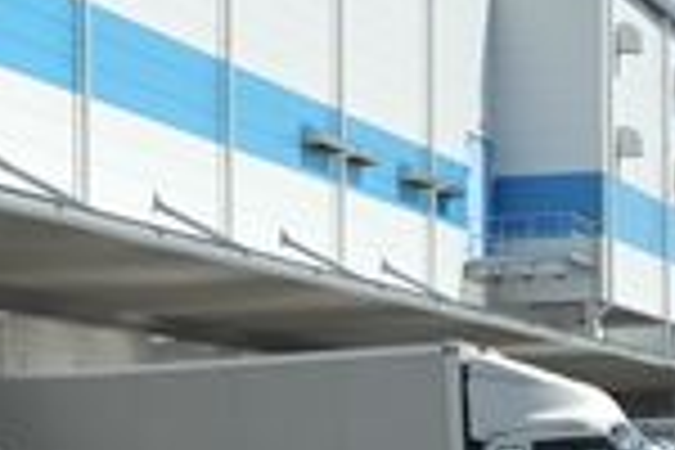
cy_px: 454
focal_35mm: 183
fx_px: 3431
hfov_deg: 10.7
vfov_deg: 7.5
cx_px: -400
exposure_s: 1/640
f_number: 11
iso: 400
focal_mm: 38
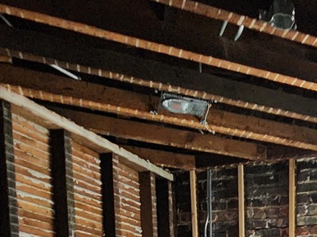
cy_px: 403
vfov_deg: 22.2
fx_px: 421
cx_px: 322
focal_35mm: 46
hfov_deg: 36.7
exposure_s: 1/30
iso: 400
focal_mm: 2.2
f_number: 2.2
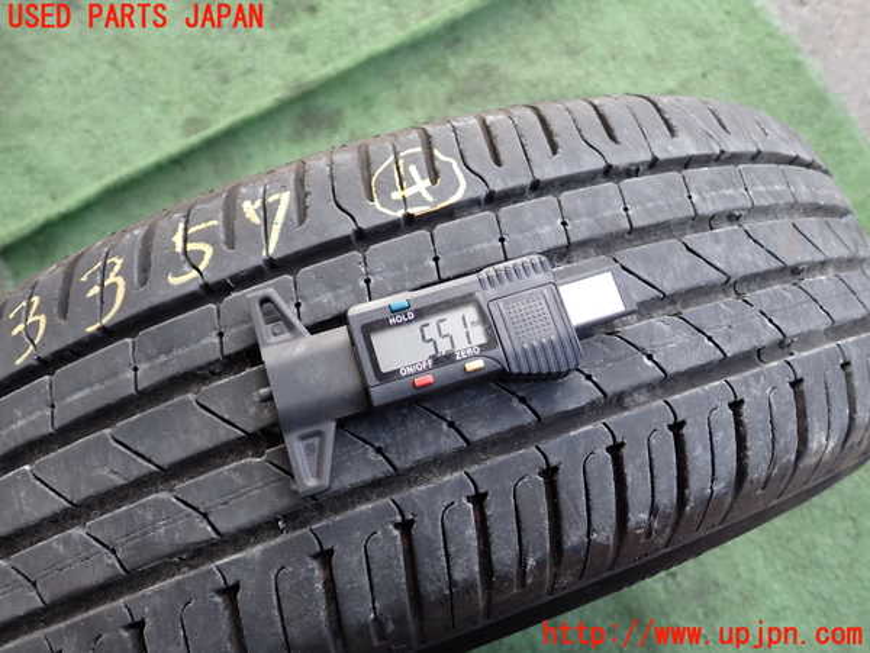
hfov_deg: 60.0
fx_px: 754
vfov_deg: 46.8
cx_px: 435
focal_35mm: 30
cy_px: 326
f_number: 2.3
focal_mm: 5.4
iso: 125
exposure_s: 1/125
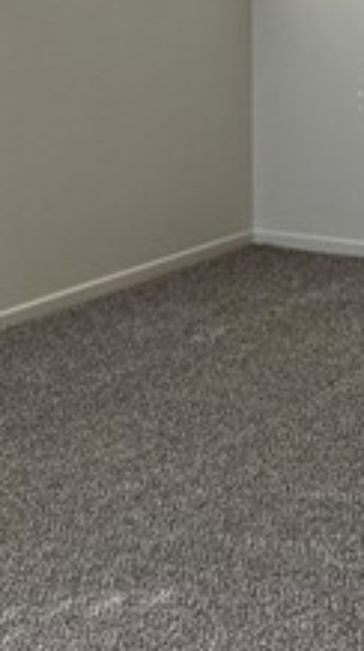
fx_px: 2119
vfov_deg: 17.0
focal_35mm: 123
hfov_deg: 9.7
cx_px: 406
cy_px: -27
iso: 80
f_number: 1.78
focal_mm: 6.86
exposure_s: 1/241
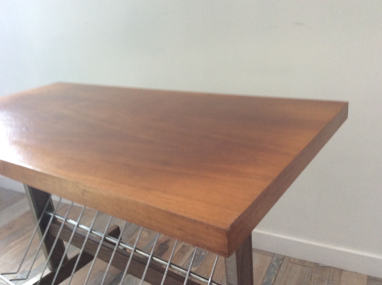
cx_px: 191
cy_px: 142
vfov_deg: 44.1
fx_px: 353
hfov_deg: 56.9
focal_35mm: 32
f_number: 2.4
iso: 80
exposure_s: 1/25
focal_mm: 3.3
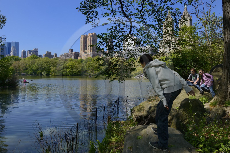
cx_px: 115
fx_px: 153
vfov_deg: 53.1
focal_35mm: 24
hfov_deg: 73.8
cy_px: 76
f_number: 11
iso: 400
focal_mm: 24
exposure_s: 1/320
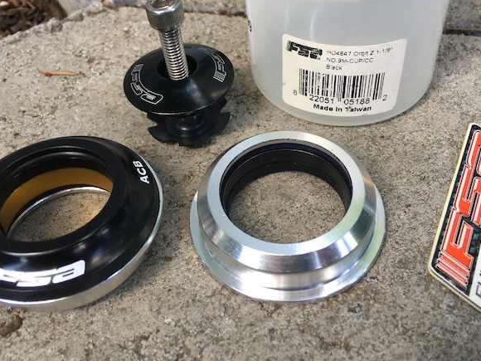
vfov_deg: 35.7
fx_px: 556
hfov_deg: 46.8
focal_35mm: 40
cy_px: 133
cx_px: 245
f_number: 2.2
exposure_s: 1/60
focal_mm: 4.15
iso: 32
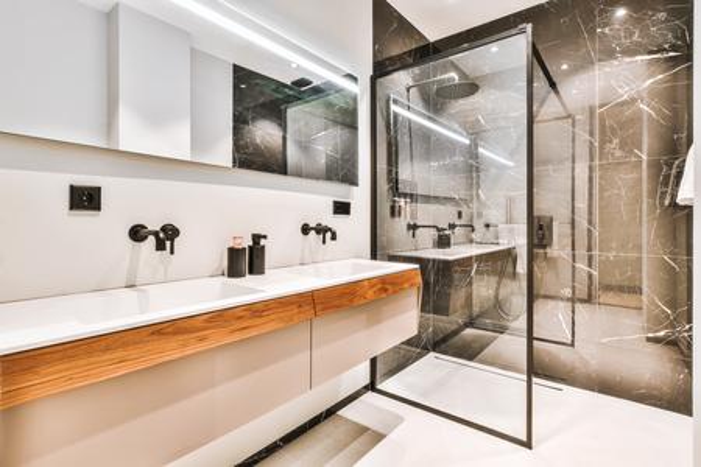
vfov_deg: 69.7
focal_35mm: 17
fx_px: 336
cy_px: 234
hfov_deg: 92.4
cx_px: 350
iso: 100
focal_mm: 11.5
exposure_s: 3
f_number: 13
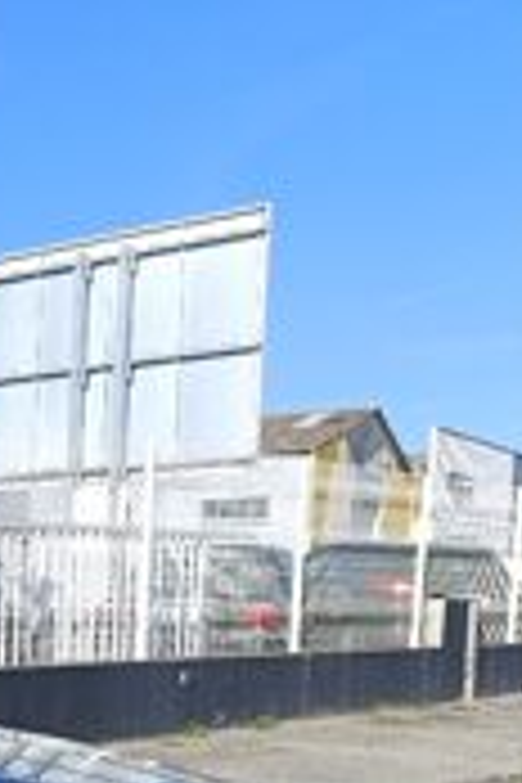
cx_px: -356
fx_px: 1435
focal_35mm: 66
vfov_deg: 28.4
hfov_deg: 17.5
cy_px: 808
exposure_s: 1/585
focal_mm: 6.14
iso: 50
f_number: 1.6
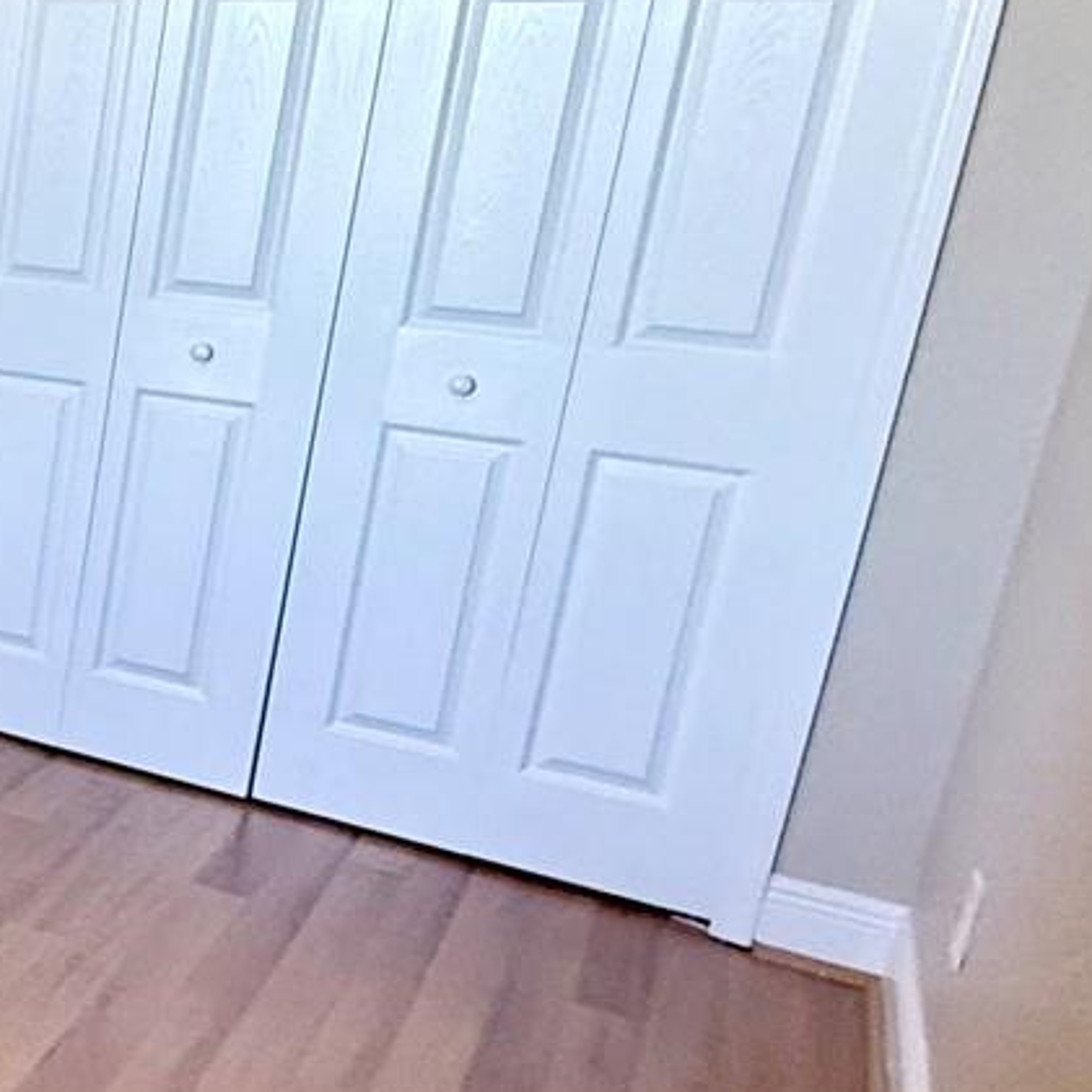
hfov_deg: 25.6
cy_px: 524
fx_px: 1677
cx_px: -599
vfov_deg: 36.1
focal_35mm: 47
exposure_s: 1/60
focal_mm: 2.22
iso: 500
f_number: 2.2
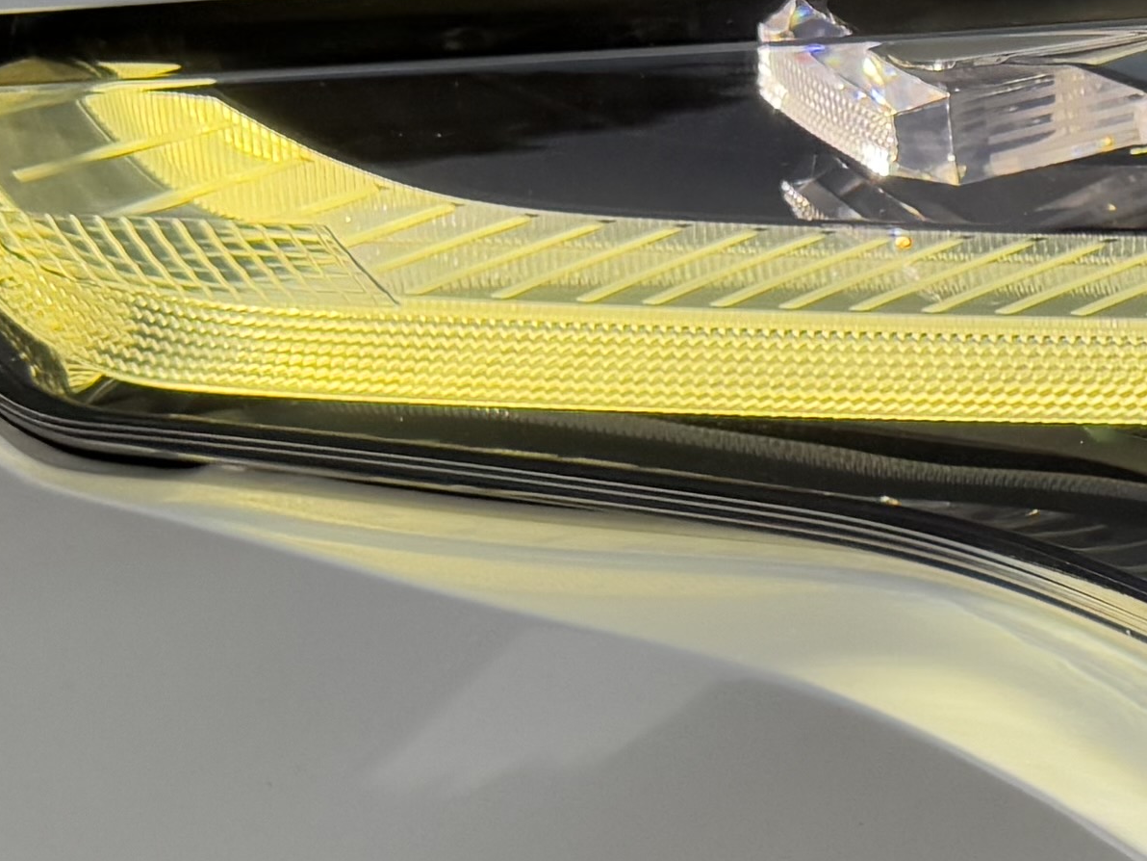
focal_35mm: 115
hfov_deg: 15.6
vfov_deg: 12.9
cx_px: 1802
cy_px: 405
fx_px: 3811
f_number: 1.78
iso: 100
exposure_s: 1/108
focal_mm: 6.76
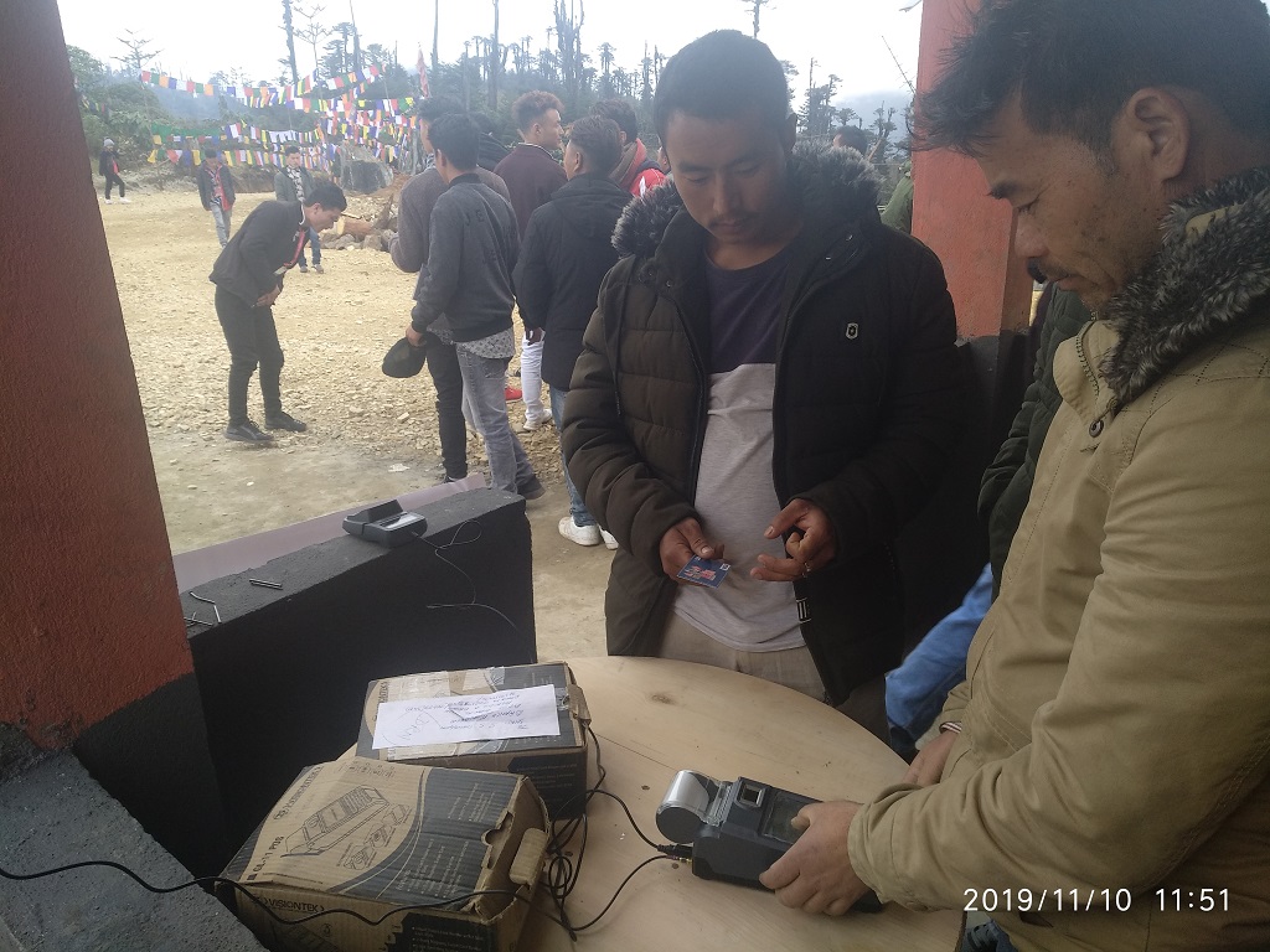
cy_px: 476
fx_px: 807
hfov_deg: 76.4
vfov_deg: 61.1
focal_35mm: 22
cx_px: 635
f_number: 2.2
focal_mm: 3.81
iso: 125
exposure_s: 1/171
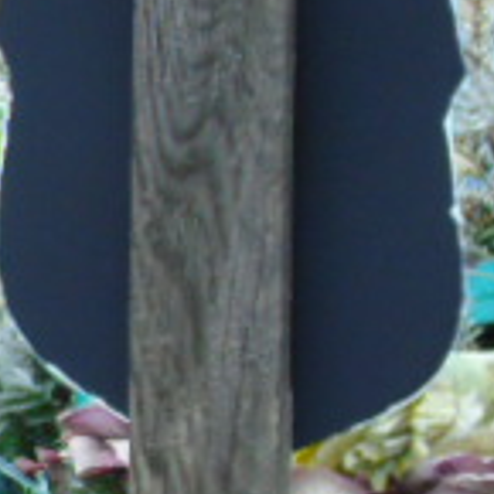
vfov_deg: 3.2
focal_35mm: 555
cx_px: -576
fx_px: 8961
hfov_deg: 3.1
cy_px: 600
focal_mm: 25
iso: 250
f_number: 4.7
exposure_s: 1/125
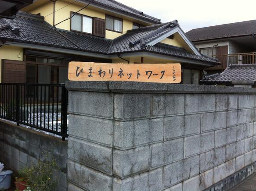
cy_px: 93
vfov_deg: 39.6
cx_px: 129
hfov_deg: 51.4
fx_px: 266
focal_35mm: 36
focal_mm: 3.85
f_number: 2.8
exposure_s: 1/120
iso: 125
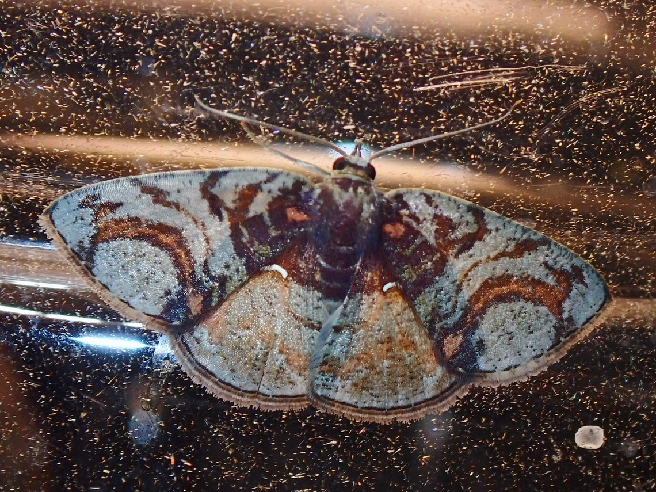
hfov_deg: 19.6
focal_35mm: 100
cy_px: 246
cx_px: 328
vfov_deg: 14.8
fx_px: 1895
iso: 200
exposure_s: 1/200
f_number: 6.3
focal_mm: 18
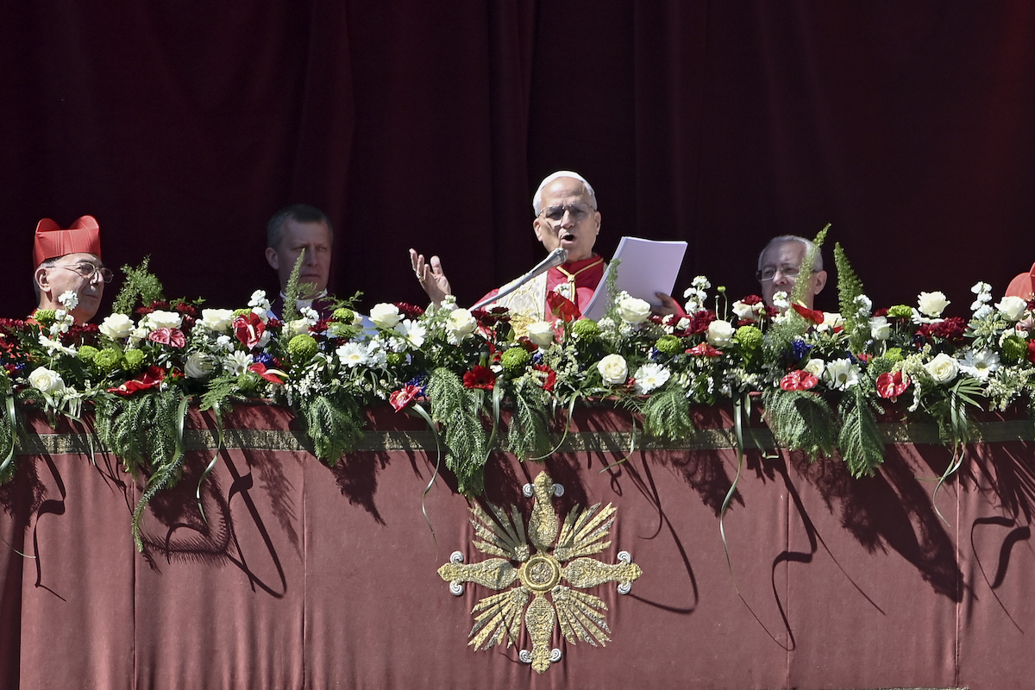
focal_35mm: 560
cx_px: 518
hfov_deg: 3.7
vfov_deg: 2.5
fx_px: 16099
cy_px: 345
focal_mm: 560
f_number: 11
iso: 400
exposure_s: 1/500
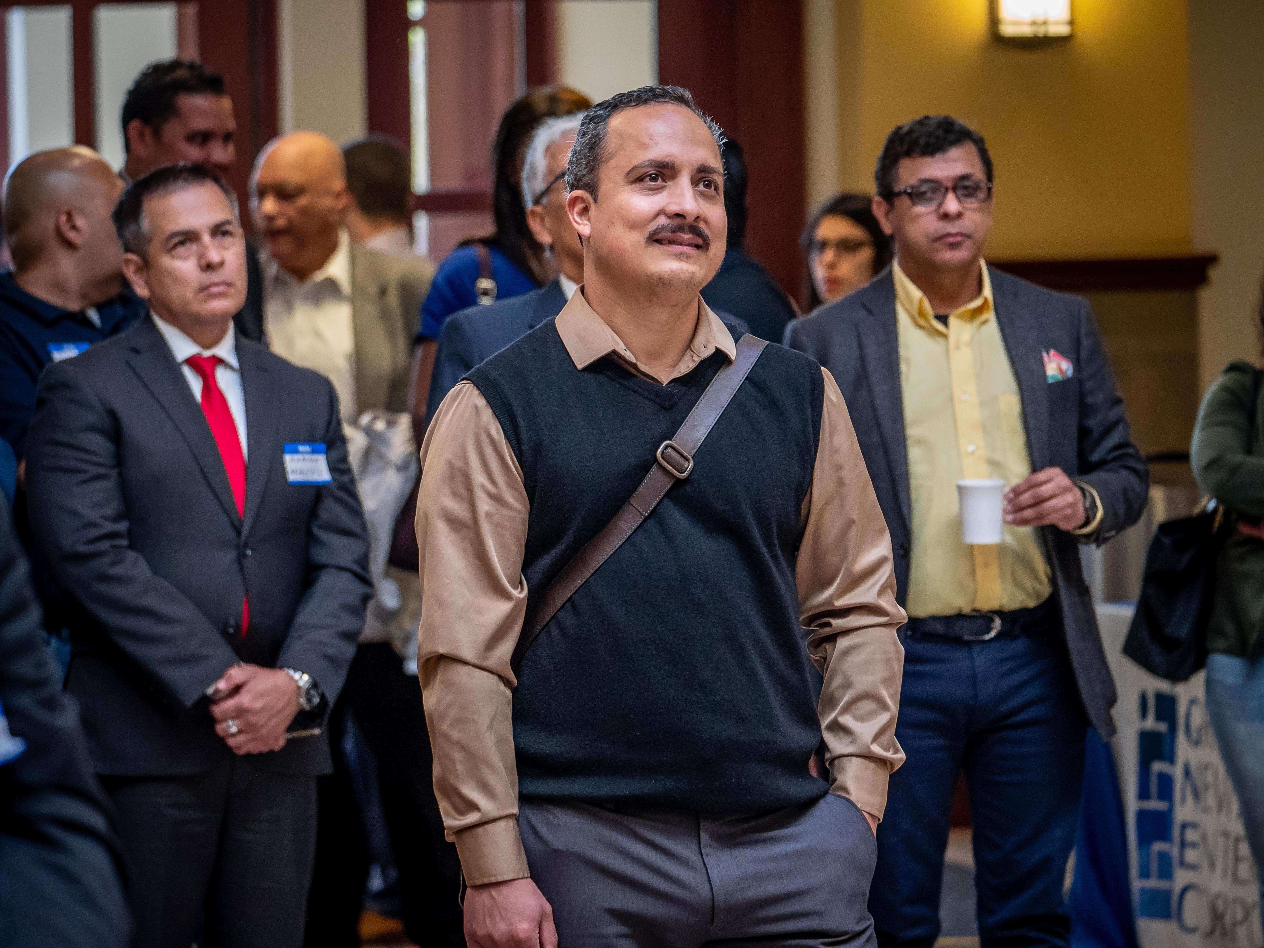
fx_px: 8472
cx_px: 632
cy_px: 474
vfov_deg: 6.4
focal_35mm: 232
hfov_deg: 8.5
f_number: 3.7
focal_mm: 116
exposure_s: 1/250
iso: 2000
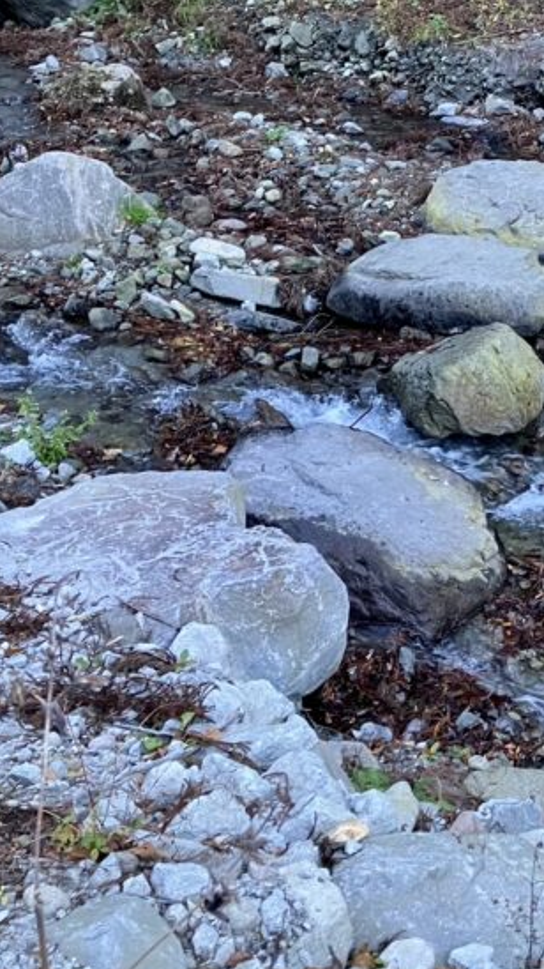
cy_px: 366
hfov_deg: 20.6
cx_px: 491
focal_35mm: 57
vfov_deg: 36.4
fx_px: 1463
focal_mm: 3.99
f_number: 1.8
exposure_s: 1/62
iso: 80
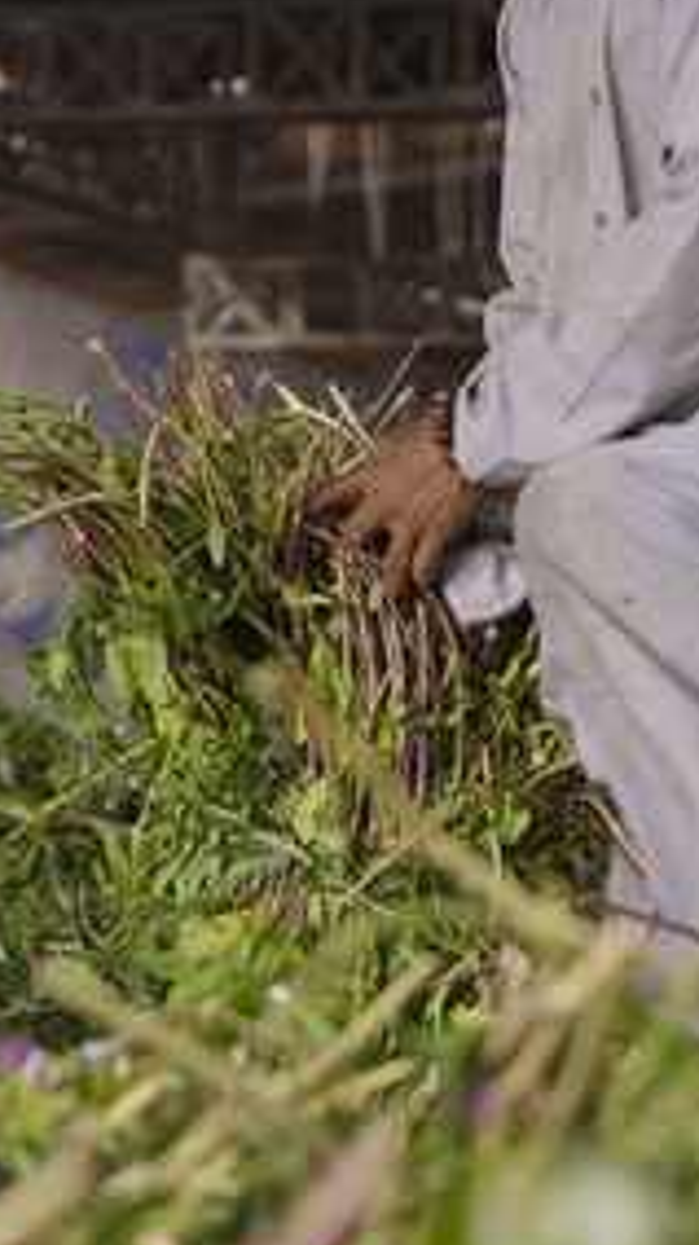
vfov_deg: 12.3
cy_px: 403
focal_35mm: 174
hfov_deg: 6.9
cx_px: -127
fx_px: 5750
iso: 1250
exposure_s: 1/200
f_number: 2.8
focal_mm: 43
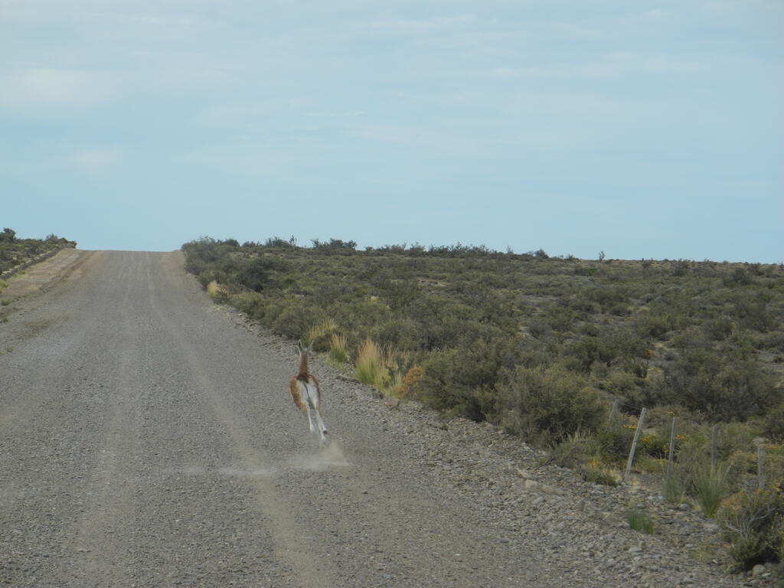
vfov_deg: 11.0
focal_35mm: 135
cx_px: 392
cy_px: 294
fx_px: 3058
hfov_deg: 14.6
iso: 100
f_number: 5
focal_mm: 28.9
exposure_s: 1/800
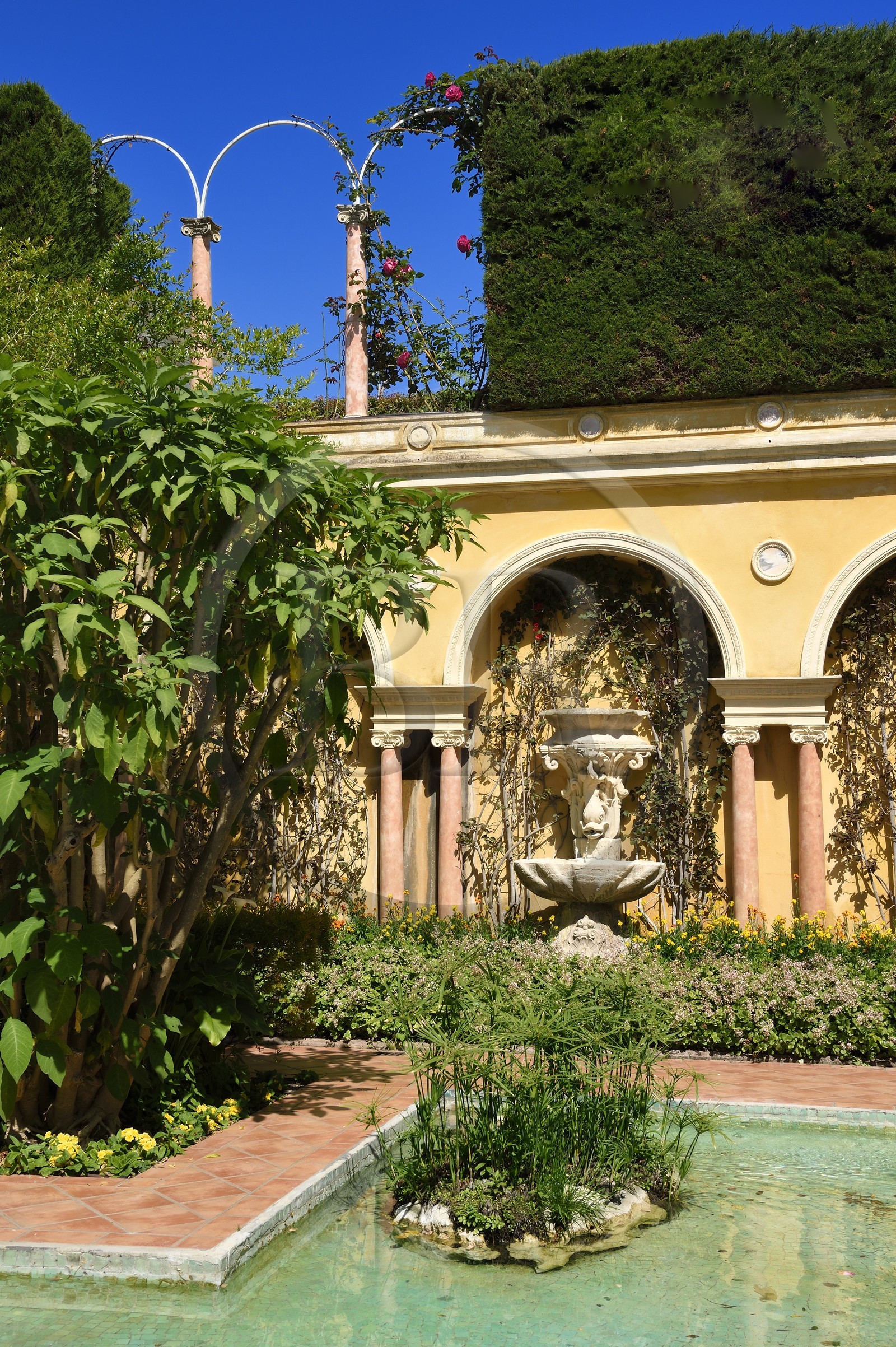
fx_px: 1645
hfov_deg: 30.5
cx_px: 448
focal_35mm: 44
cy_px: 674
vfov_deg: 44.5
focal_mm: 44
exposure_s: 1/320
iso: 200
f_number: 10
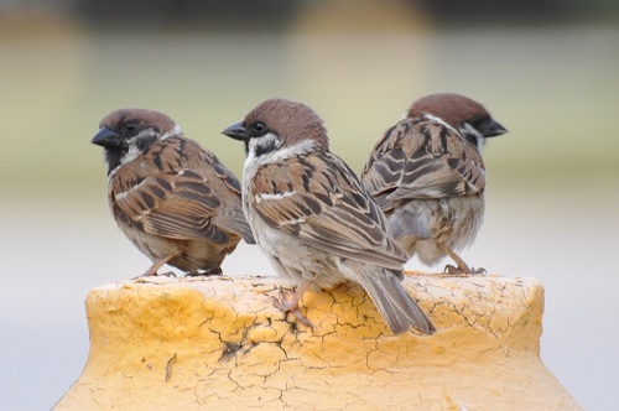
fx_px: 7727
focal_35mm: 450
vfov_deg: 3.0
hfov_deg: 4.6
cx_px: 310
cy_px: 206
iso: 200
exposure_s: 1/80
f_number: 6.3
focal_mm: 300
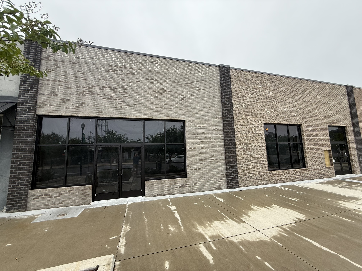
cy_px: 136
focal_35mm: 14
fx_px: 146
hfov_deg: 102.1
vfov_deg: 85.7
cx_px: 181
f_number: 2.2
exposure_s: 1/158
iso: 50
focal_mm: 2.22
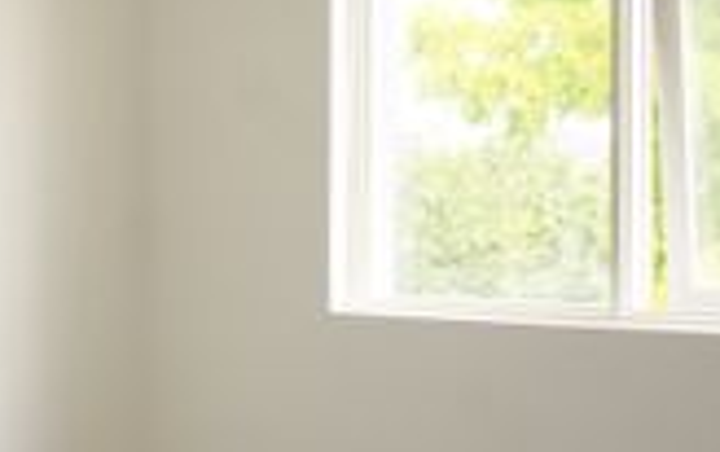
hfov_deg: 26.3
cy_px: 248
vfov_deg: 18.7
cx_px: -127
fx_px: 1375
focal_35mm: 70
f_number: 6.3
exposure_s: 1/80
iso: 200
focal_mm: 16
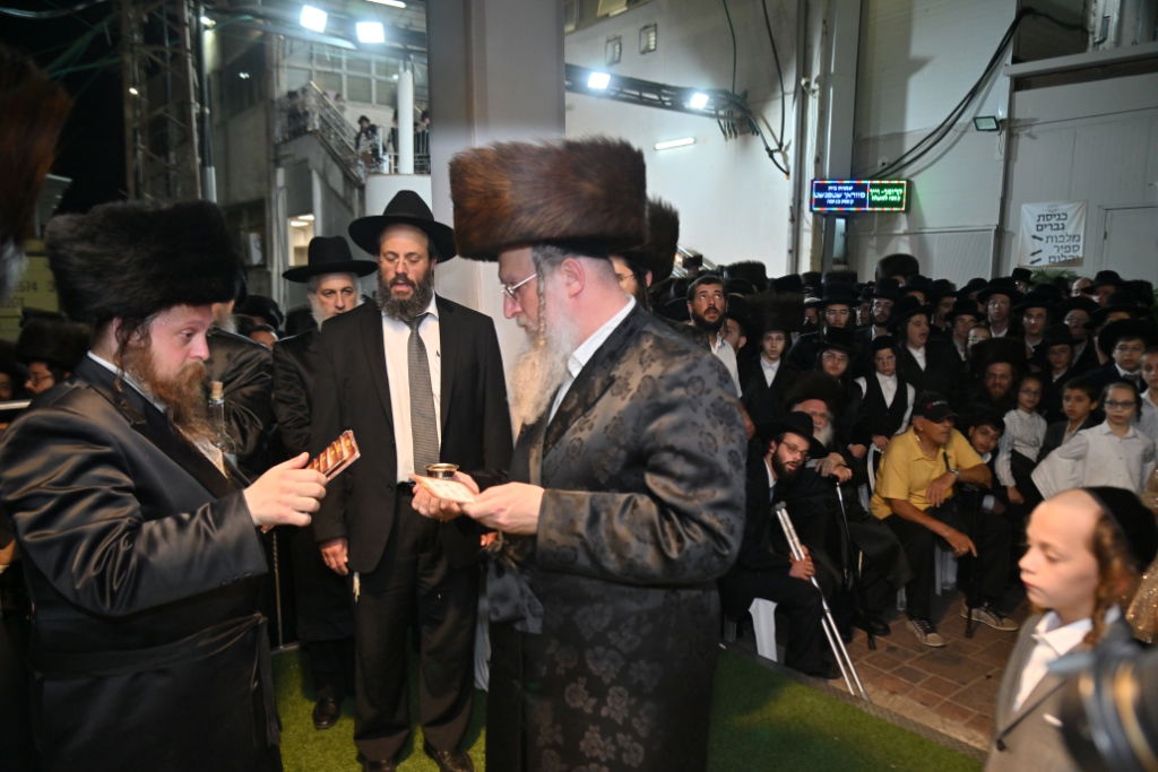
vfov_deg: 47.9
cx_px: 579
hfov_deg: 67.4
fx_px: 869
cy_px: 386
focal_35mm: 27
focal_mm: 27
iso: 640
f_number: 4
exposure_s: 1/250
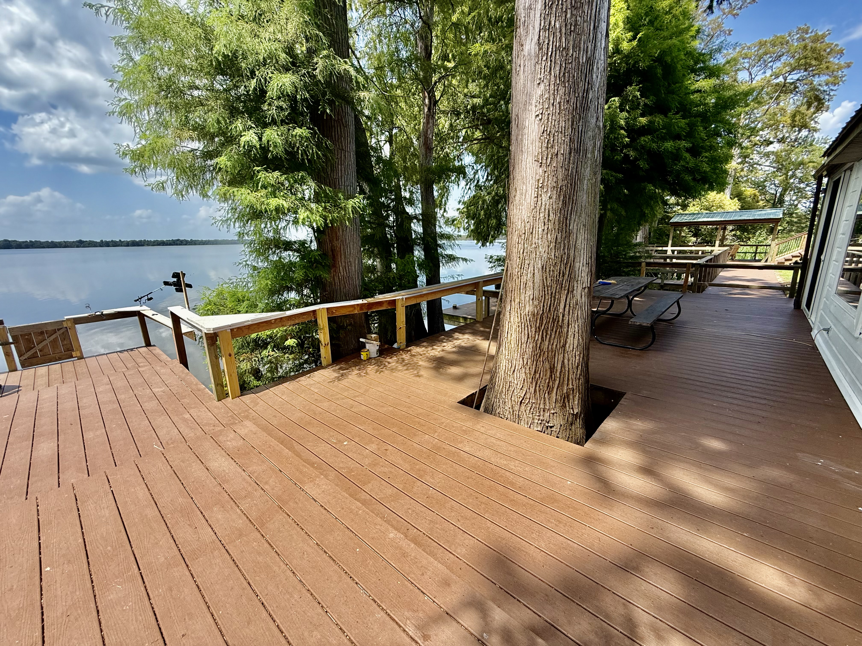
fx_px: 349
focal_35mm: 14
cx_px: 431
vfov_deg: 85.7
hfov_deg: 102.1
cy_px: 323
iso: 50
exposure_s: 1/664
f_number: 2.2
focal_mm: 2.22
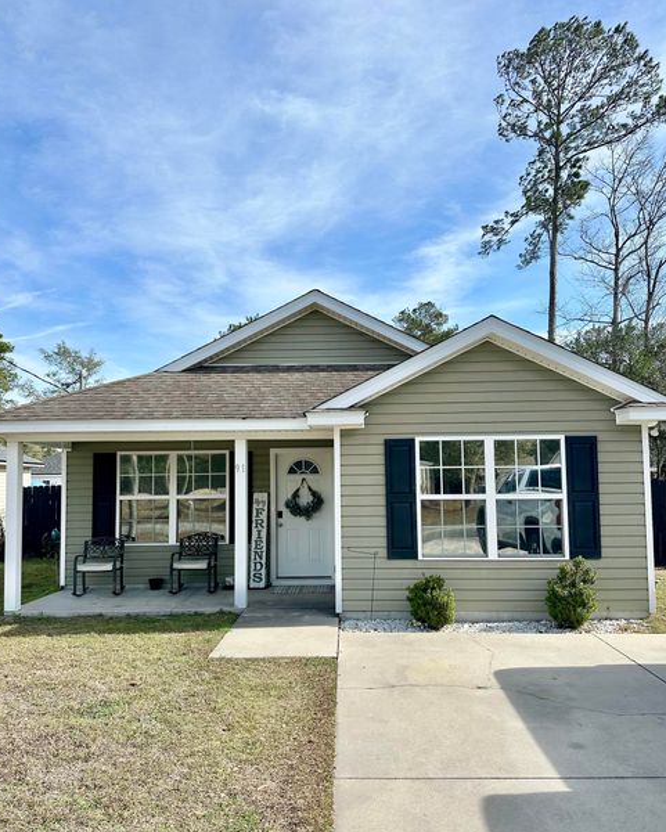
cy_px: 438
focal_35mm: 26
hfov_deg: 54.9
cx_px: 328
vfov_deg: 66.0
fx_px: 640
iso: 80
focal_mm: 6.86
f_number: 1.78
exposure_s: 1/4184
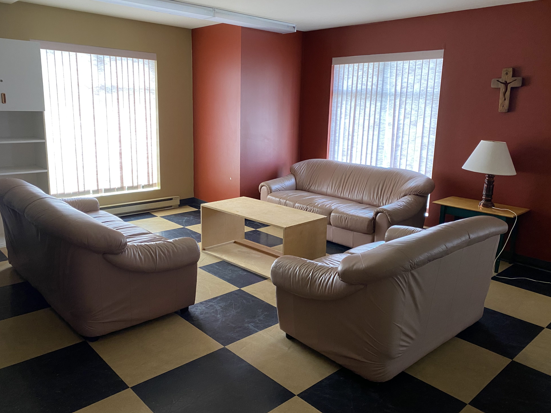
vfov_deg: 51.3
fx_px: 430
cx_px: 274
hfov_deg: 65.3
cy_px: 199
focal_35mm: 27
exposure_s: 1/60
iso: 160
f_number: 1.8
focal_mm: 4.25
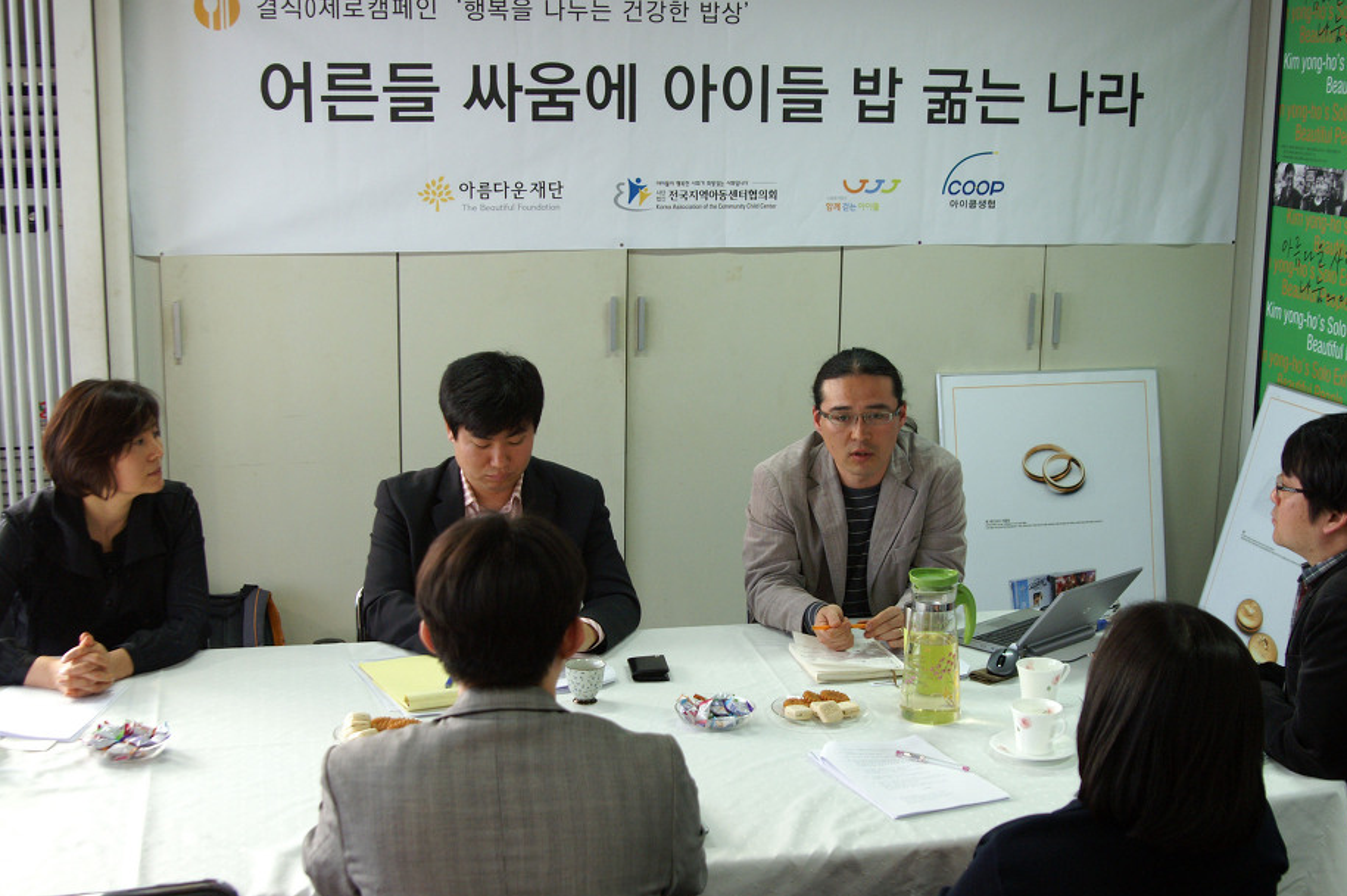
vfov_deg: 28.6
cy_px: 490
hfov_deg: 41.9
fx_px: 1758
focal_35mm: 47
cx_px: 718
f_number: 4
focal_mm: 28
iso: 400
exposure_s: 1/45
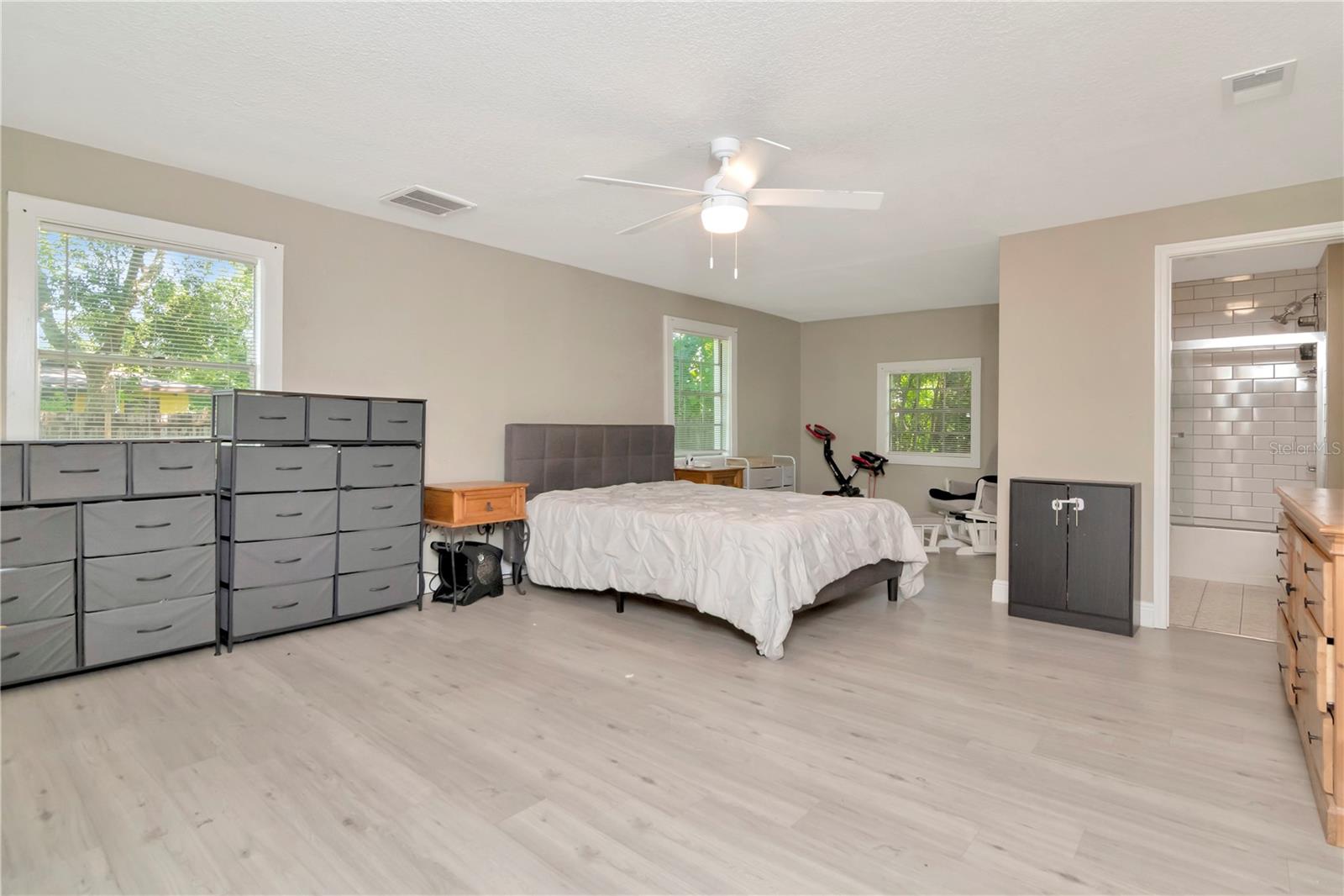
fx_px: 616
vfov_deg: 72.0
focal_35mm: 16
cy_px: 448
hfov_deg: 95.0
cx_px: 672
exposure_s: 1/80
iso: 1250
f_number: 7.1
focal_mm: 11
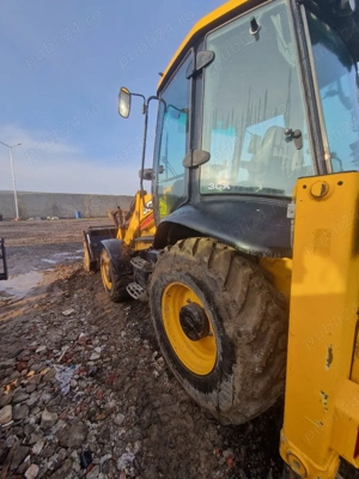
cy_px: 240
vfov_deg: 106.2
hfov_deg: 89.9
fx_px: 180
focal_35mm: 13
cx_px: 180
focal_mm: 2.2
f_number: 2.2
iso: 50
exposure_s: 1/769
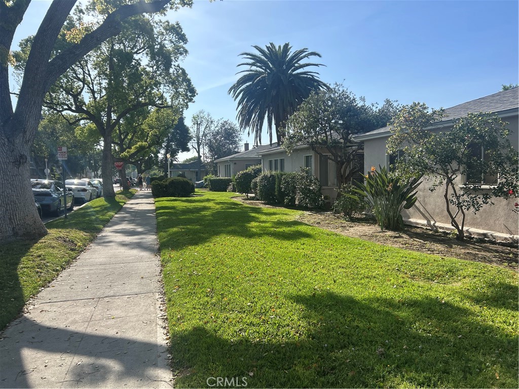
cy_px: 194
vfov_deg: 53.1
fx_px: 390
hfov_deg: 67.3
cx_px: 260
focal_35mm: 26
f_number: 1.5
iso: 50
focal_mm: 5.7
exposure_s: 1/3704
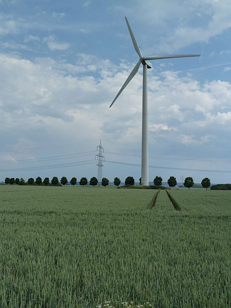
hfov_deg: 44.2
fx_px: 285
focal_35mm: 32
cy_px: 154
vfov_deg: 56.8
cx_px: 116
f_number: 5.6
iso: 125
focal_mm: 5.3
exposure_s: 1/400
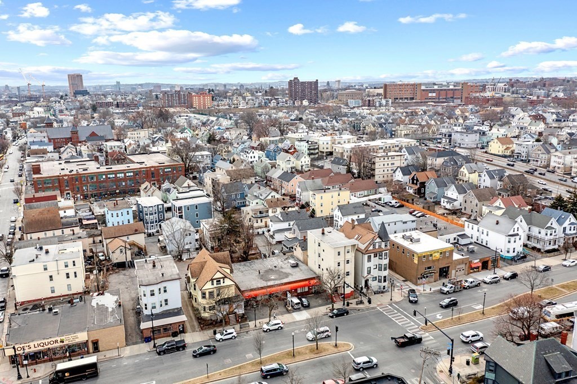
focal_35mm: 28
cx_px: 288
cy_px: 192
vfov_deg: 46.4
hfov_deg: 65.5
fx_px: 449
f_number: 4
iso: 100
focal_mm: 10.26
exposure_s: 1/160
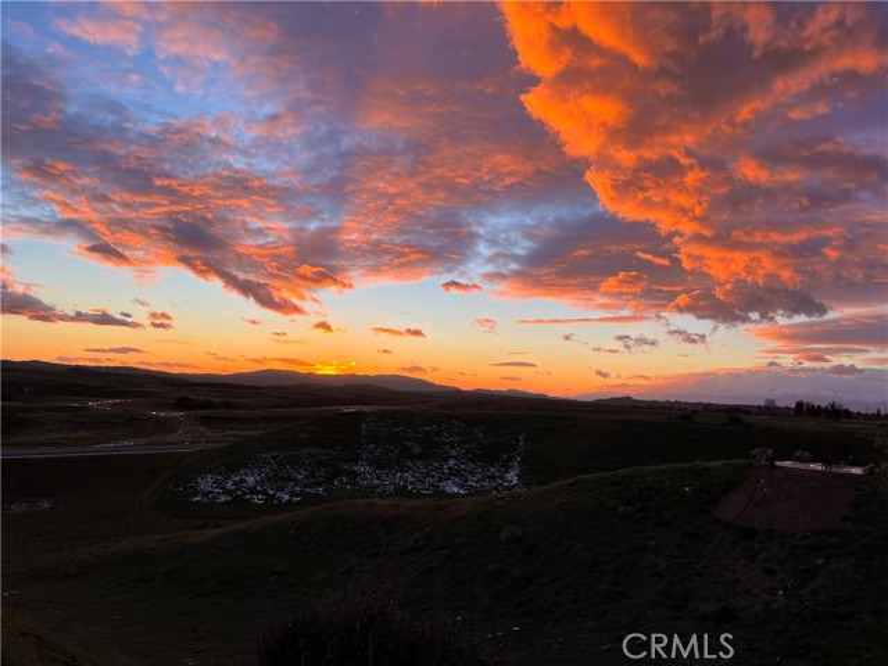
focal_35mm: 26
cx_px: 444
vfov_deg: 53.1
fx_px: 667
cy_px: 333
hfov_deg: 67.3
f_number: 1.5
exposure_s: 1/611
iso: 50
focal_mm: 5.7
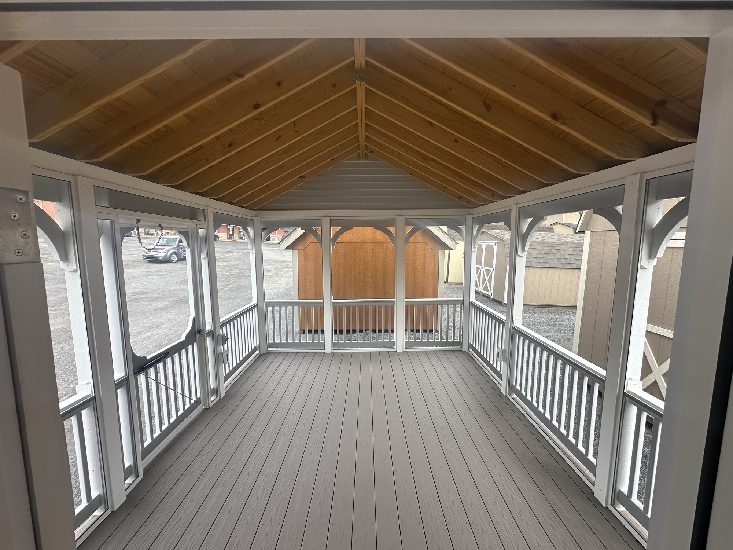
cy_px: 275
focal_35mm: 14
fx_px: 296
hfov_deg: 102.1
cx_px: 366
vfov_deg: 85.7
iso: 40
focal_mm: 2.22
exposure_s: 1/252
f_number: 2.2
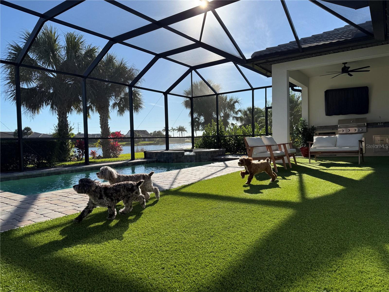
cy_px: 146
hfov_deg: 71.6
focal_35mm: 24
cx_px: 194
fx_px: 270
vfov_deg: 56.8
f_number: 1.78
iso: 80
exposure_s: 1/3425
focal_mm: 6.76
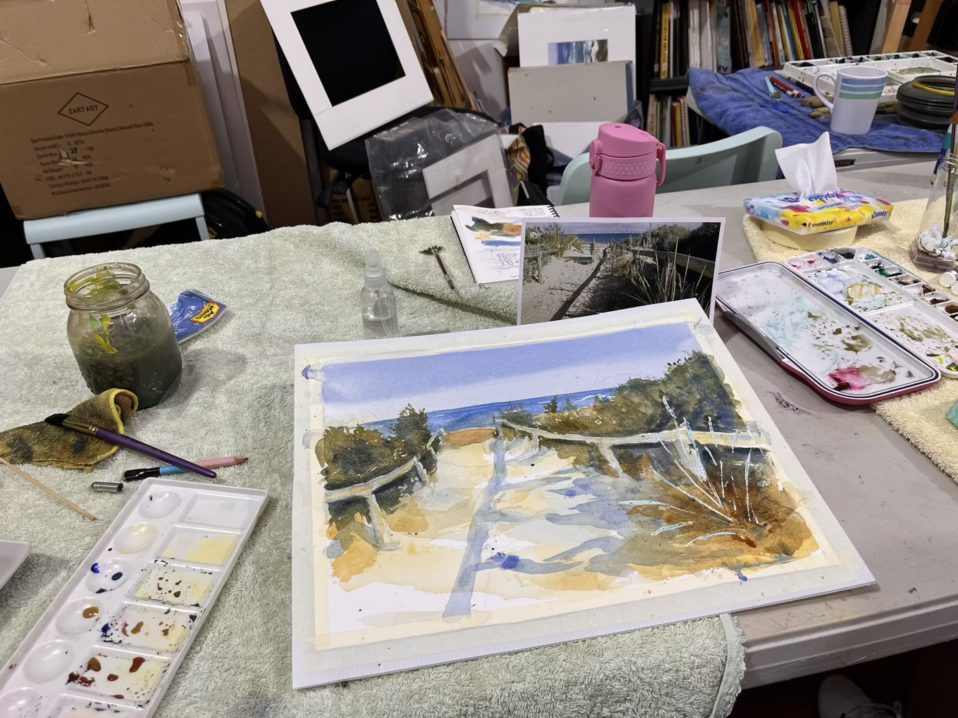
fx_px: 720
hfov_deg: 67.3
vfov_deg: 53.1
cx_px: 479
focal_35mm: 26
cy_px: 359
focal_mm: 5.1
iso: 80
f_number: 1.6
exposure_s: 1/100
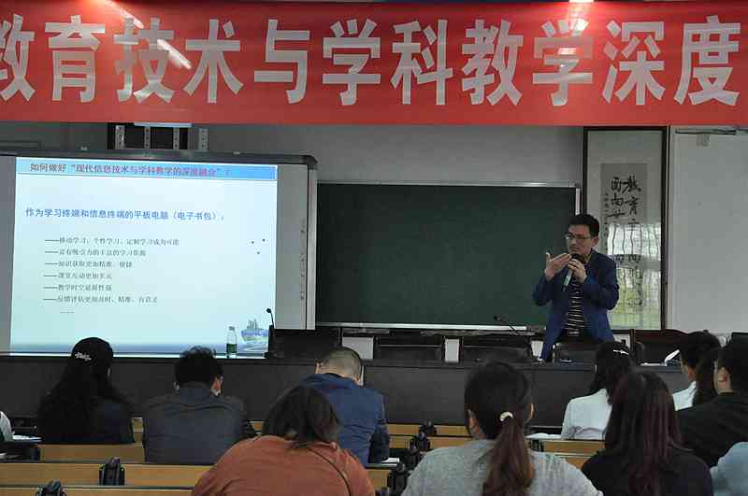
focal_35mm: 78
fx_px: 1618
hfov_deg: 26.0
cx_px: 374
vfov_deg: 17.4
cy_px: 248
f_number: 9
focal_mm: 52
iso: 3200
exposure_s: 1/125
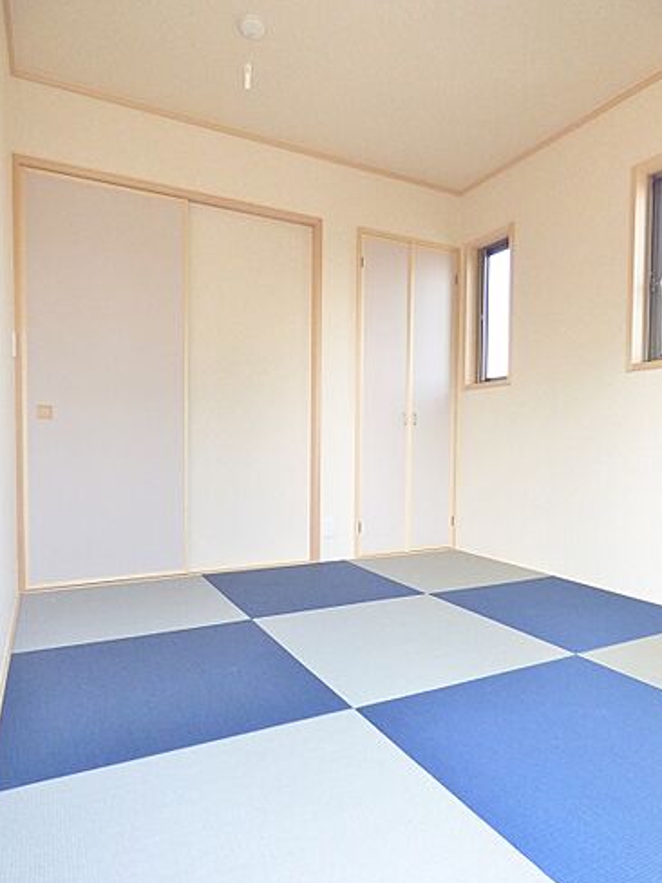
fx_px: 535
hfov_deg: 63.4
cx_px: 333
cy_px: 458
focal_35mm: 21
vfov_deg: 79.0
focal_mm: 3.58
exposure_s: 1/320
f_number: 2.8
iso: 800
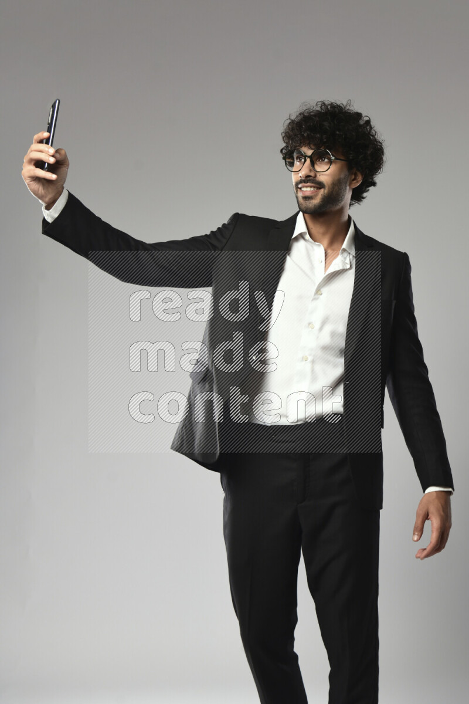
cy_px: 352
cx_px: 234
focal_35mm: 45
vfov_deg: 43.6
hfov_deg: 29.9
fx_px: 879
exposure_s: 1/125
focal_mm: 45
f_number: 5.6
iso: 400
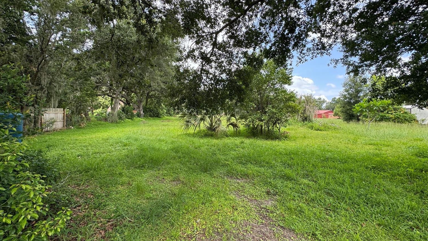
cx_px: 221
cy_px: 115
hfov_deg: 99.3
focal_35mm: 16
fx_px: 182
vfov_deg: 67.1
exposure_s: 1/294
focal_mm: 2.22
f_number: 2.2
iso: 40
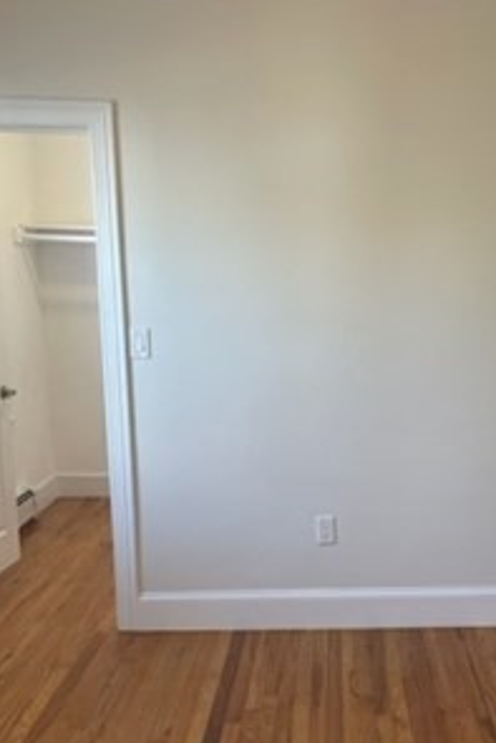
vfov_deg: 44.3
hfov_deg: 29.9
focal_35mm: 44
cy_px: 446
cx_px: 390
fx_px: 908
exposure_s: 1/120
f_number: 1.6
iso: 100
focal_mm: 4.2
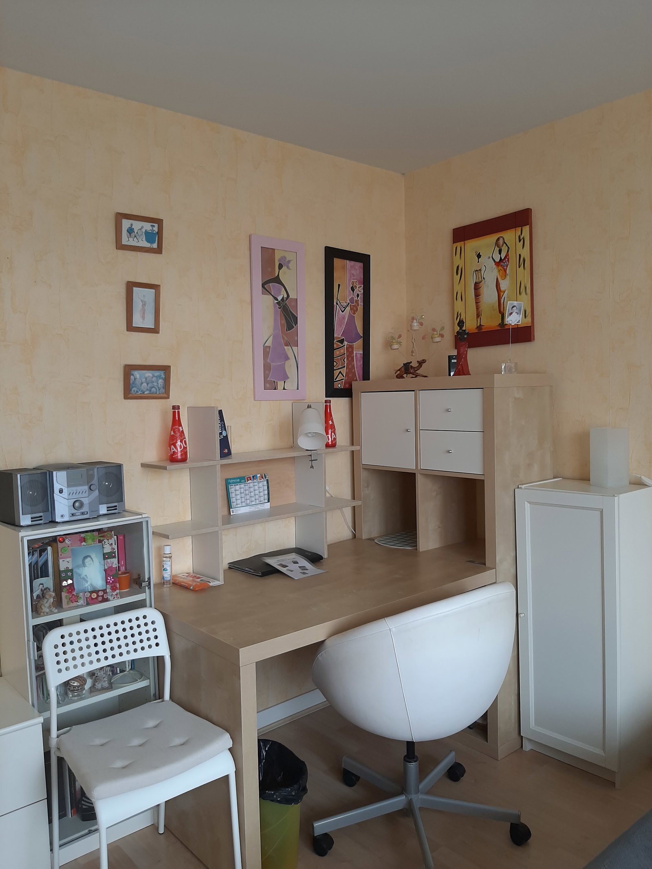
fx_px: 653
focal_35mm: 26
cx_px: 326
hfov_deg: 53.1
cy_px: 434
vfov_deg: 67.3
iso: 40
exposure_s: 1/50
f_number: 1.7
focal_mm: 3.93
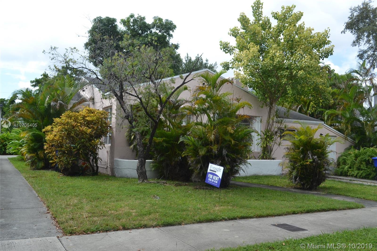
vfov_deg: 40.0
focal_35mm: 33
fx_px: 345
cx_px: 188
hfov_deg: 57.2
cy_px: 126
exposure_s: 1/200
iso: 100
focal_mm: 22
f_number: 7.1
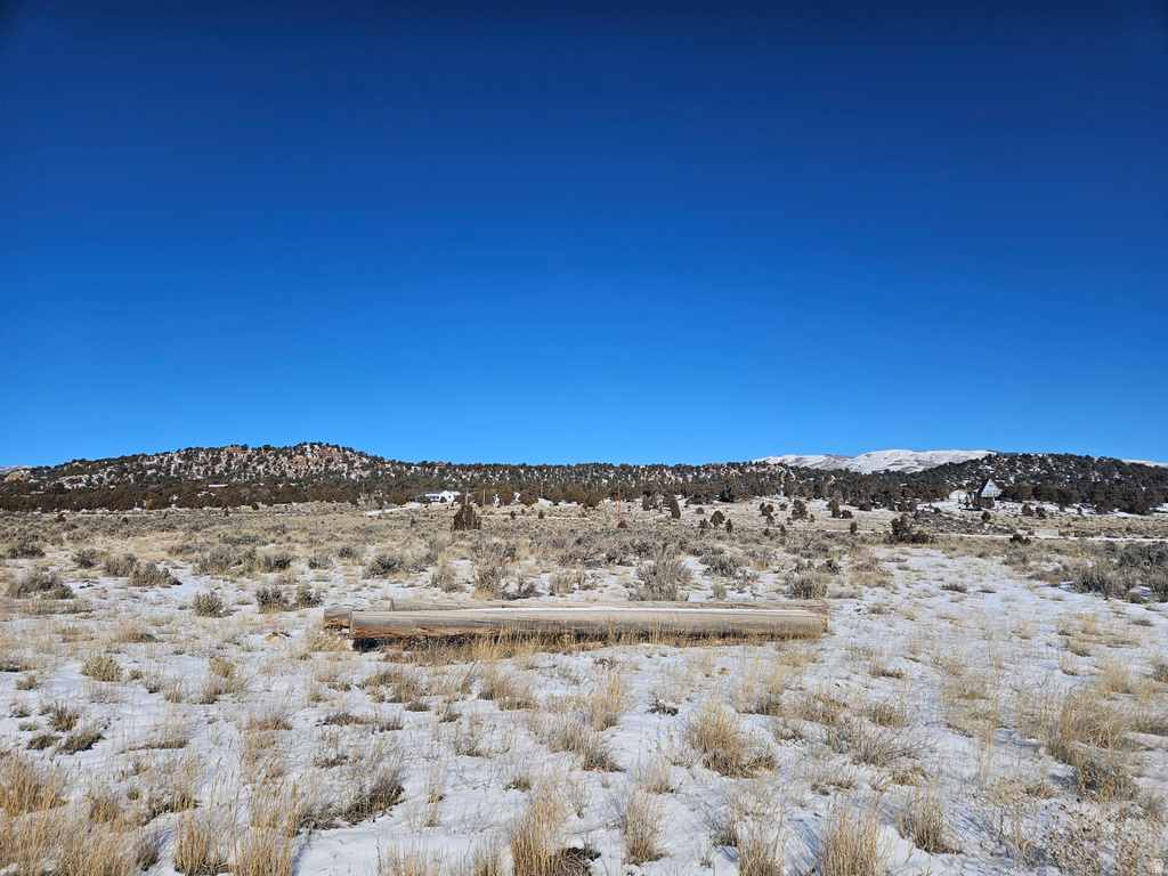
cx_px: 584
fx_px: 776
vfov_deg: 58.9
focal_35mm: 23
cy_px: 438
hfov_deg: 73.9
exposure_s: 1/4268
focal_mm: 5.4
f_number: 1.8
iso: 25
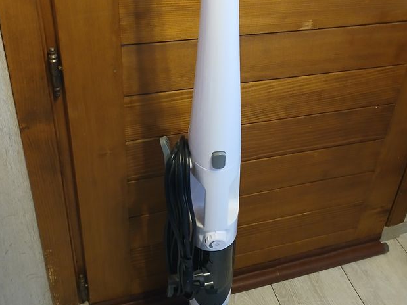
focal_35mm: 42
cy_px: 95
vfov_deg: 33.9
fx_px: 494
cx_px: 233
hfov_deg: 44.7
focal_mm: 3.98
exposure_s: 1/25
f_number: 1.8
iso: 400
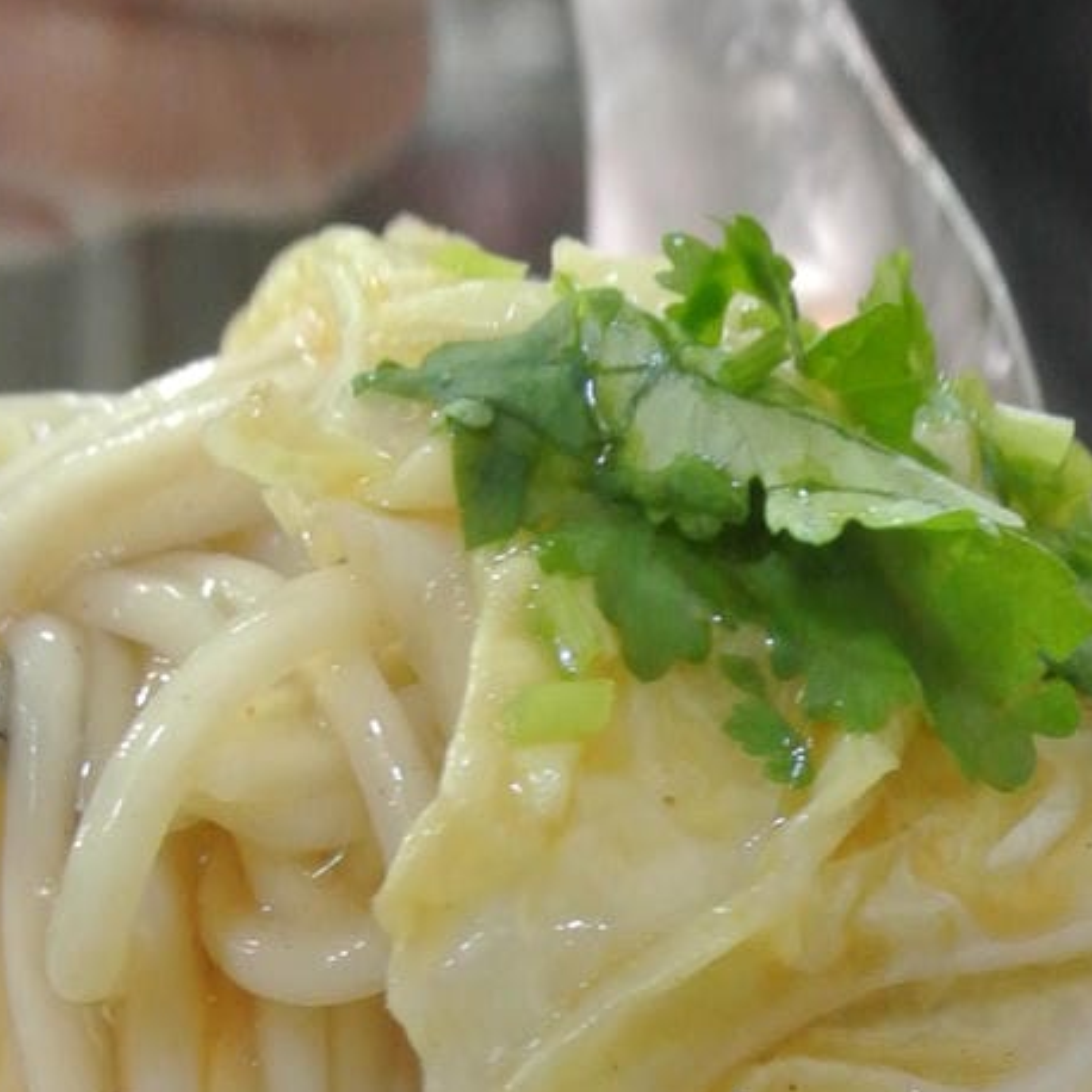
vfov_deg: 17.4
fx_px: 3212
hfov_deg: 19.3
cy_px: 1639
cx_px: 522
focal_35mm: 90
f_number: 3.5
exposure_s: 1/25
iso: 800
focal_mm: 10
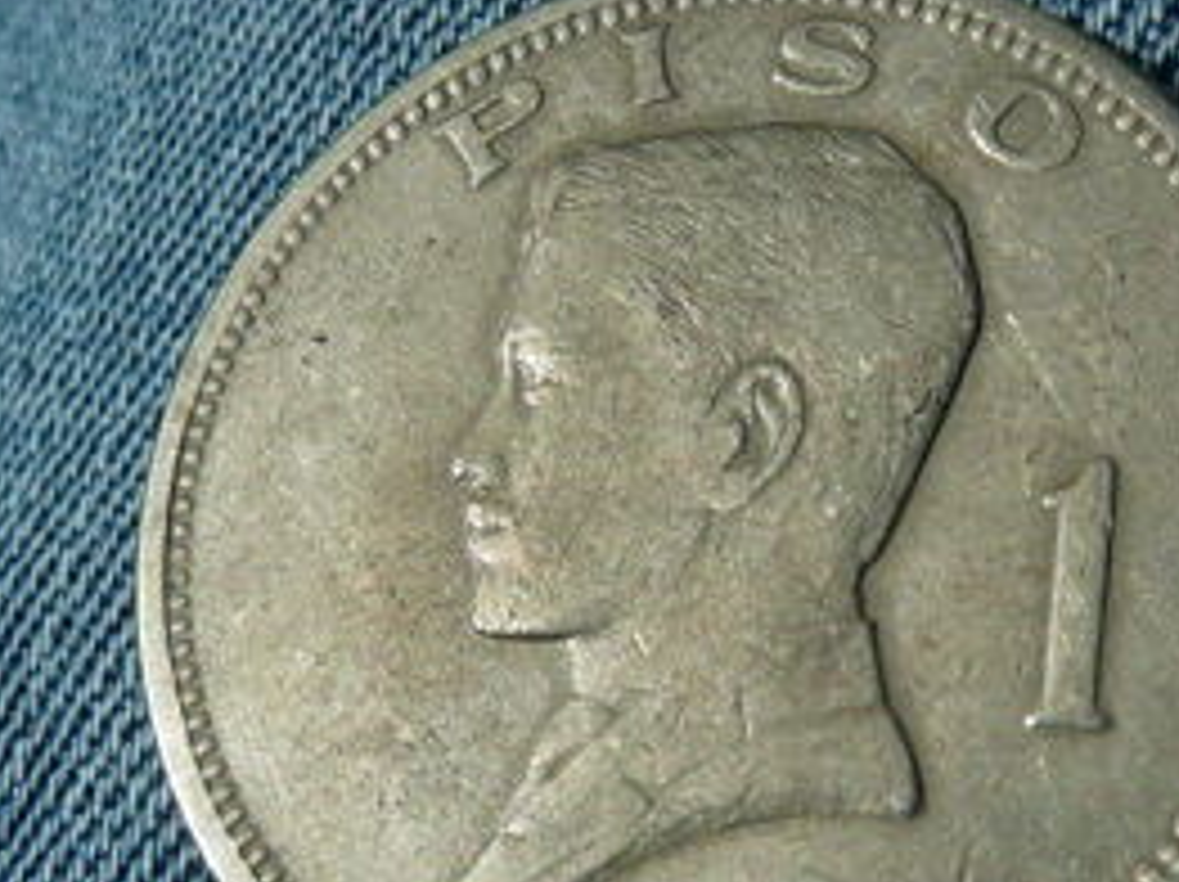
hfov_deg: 29.4
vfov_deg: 22.2
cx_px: 698
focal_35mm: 66
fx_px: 2246
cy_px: 544
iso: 100
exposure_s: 1/400
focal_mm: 4.9
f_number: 8
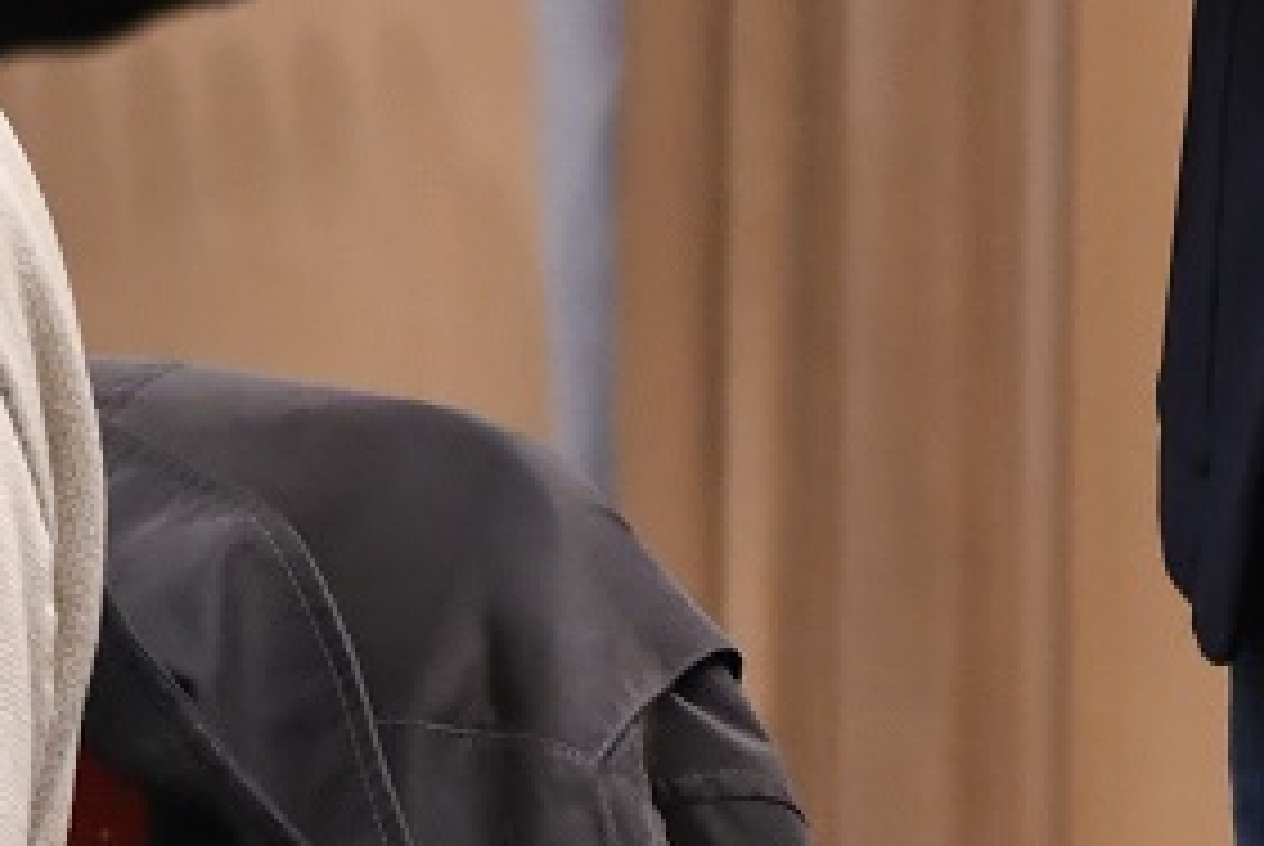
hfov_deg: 8.5
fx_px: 8224
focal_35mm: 234
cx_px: -785
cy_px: -47
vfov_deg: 5.9
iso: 1600
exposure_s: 1/60
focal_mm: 70
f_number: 4
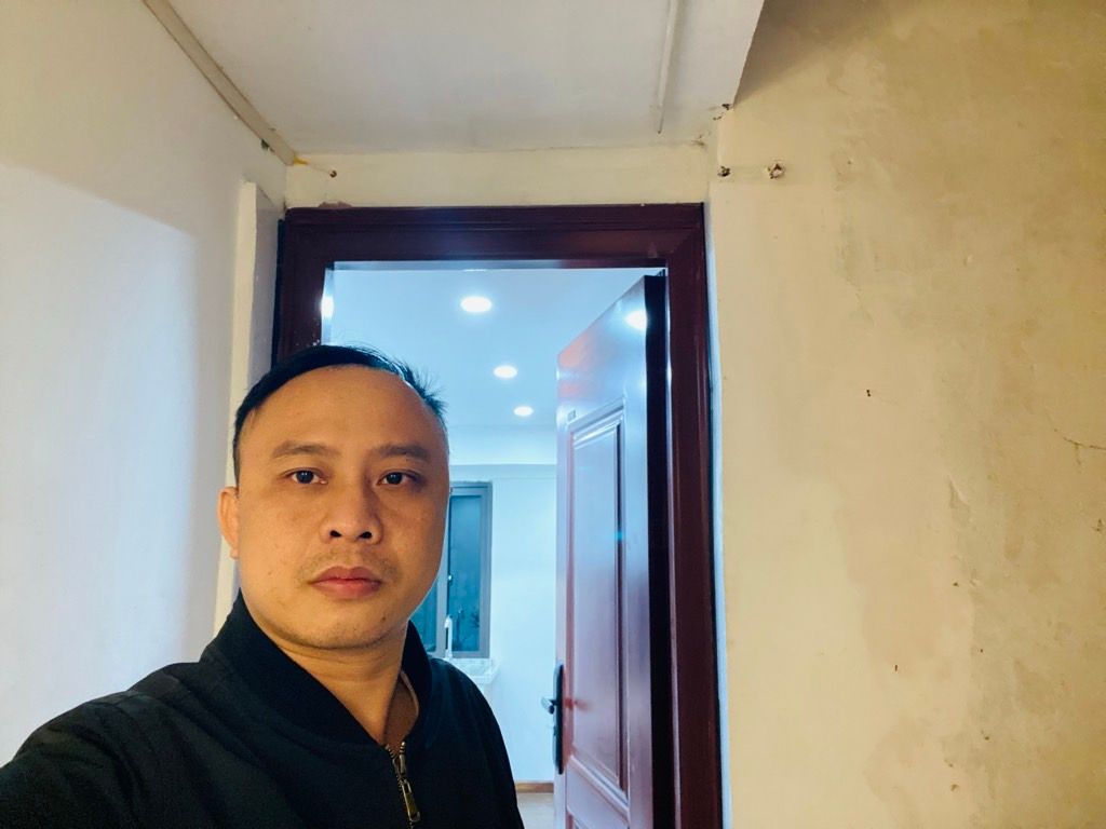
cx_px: 553
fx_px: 735
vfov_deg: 58.9
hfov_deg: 73.9
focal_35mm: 23
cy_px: 414
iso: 500
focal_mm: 2.71
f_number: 2.2
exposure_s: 1/25
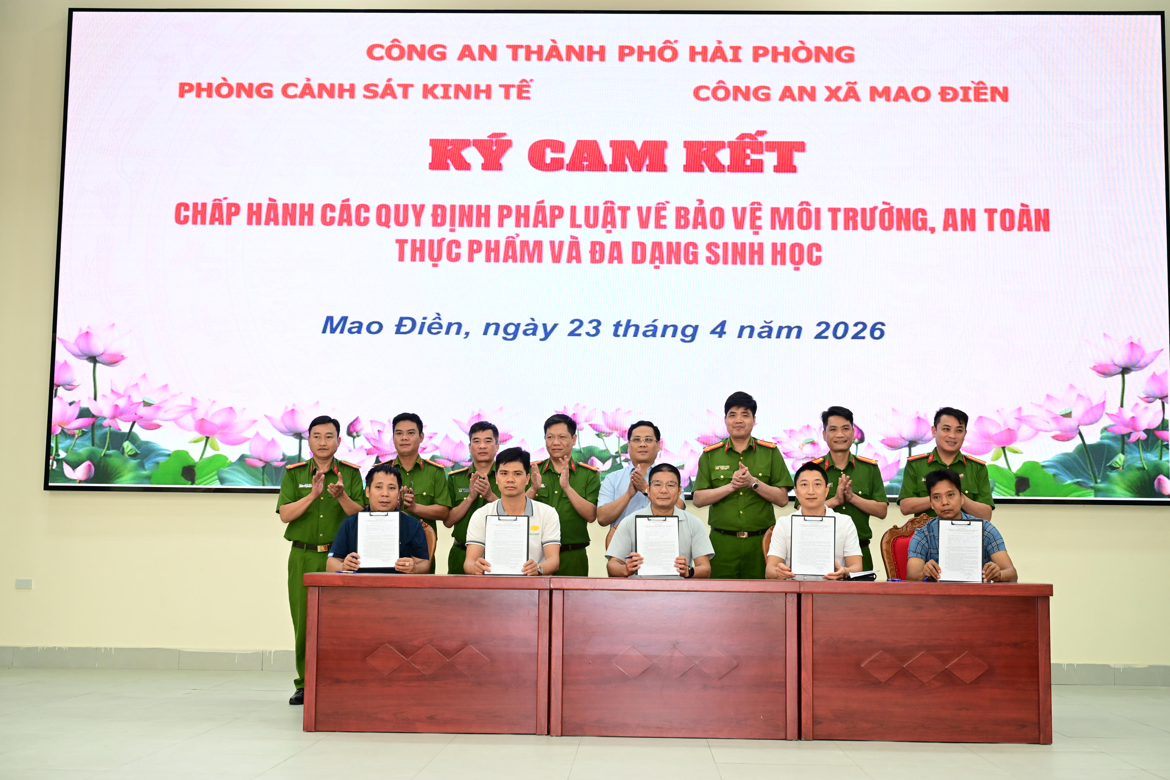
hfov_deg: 42.7
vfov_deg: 29.2
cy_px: 390
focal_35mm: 46
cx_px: 585
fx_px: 1495
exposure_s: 1/160
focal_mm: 46
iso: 2000
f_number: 4
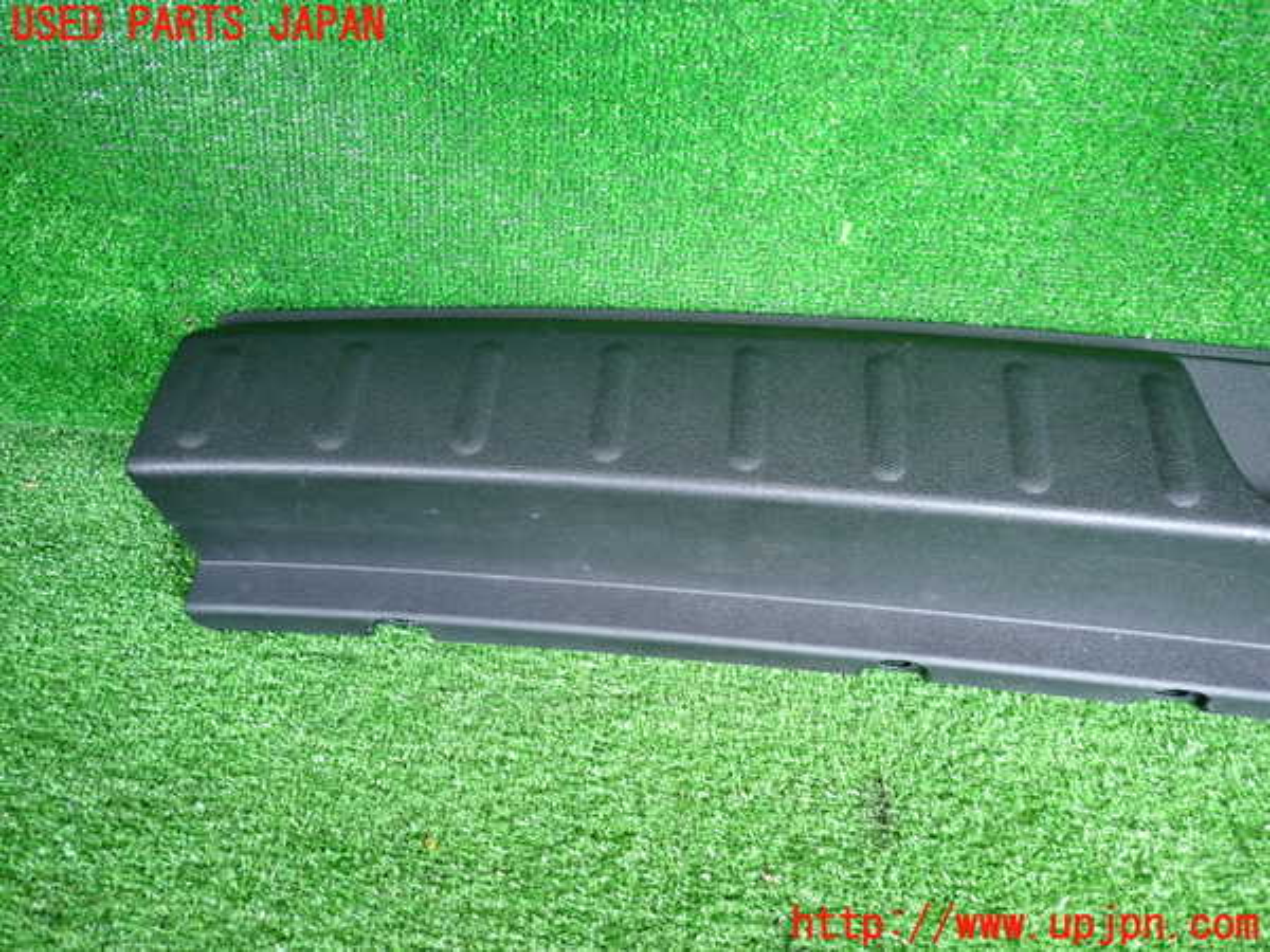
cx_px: 635
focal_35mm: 25
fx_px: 917
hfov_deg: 69.4
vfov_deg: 54.9
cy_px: 476
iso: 200
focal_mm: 4.5
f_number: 2
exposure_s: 1/60
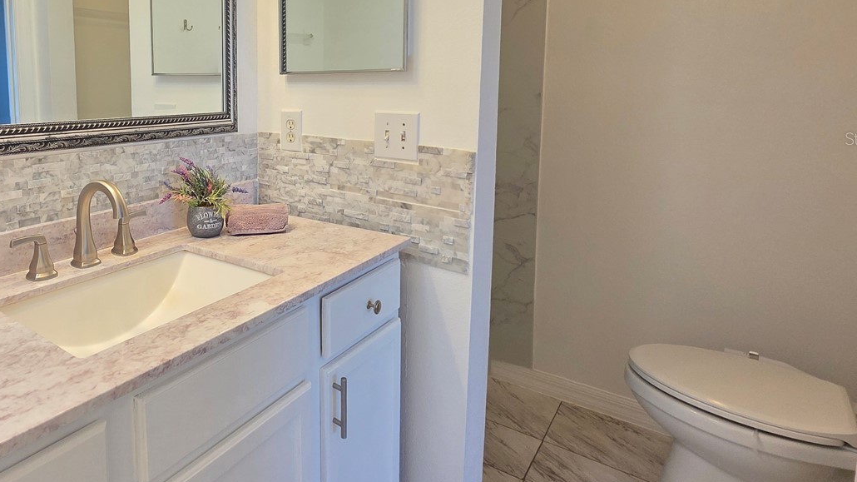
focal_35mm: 22
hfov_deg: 77.5
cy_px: 138
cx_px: 258
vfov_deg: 50.0
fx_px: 500
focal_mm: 2.2
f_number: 1.9
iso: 160
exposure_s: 1/120
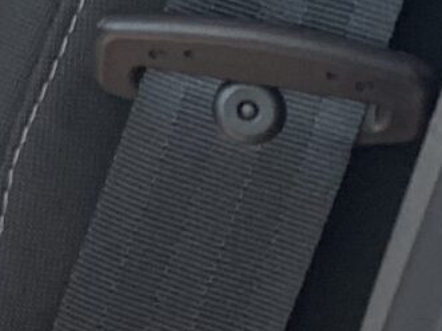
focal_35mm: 201
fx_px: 2566
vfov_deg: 7.1
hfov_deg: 8.5
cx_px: -801
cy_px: -324
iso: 25
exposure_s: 1/195
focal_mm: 4.25
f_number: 1.8
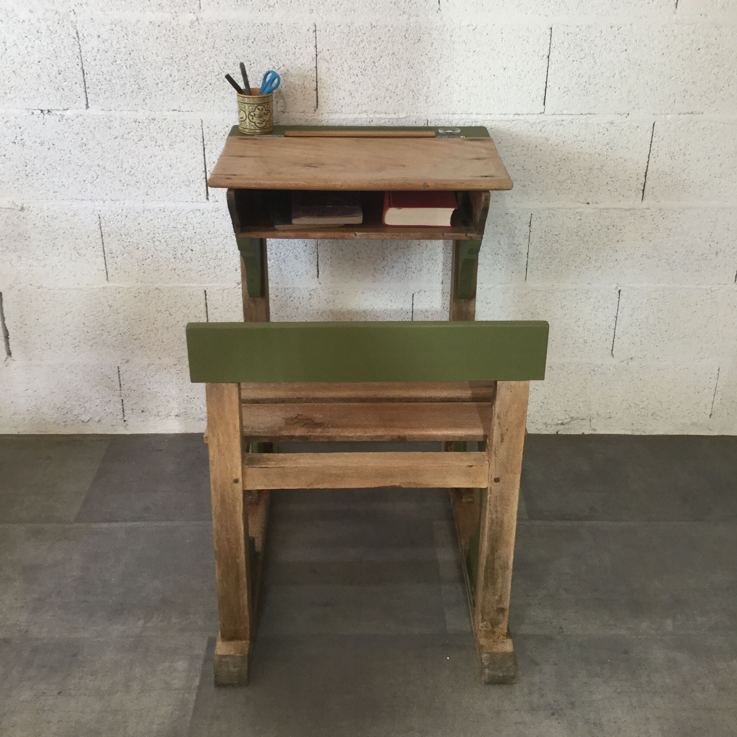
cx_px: 367
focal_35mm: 37
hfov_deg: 44.9
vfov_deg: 44.7
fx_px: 891
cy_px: 299
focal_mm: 3.3
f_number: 2.4
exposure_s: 1/33
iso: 80
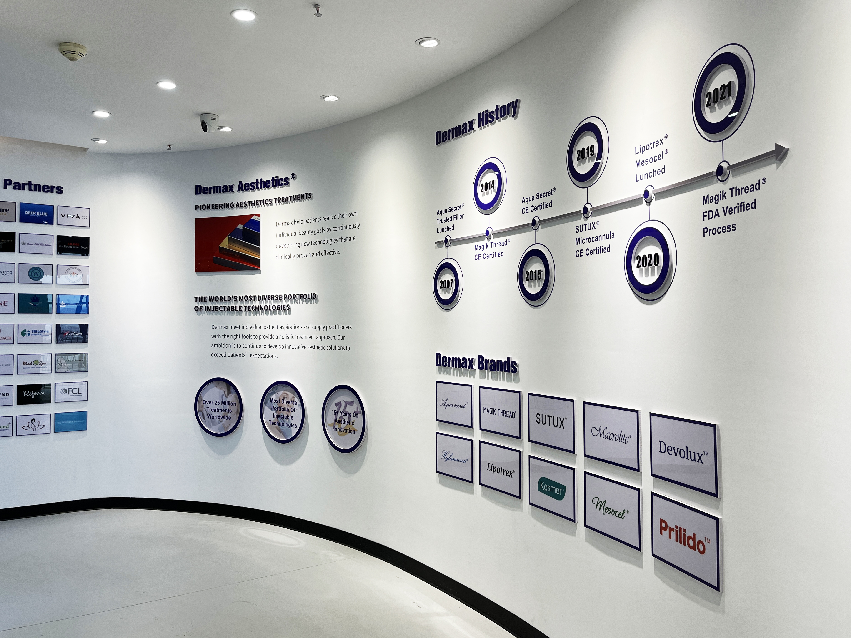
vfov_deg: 49.7
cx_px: 402
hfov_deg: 63.4
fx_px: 688
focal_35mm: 28
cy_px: 303
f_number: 1.6
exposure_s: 1/162
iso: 40
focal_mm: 5.1
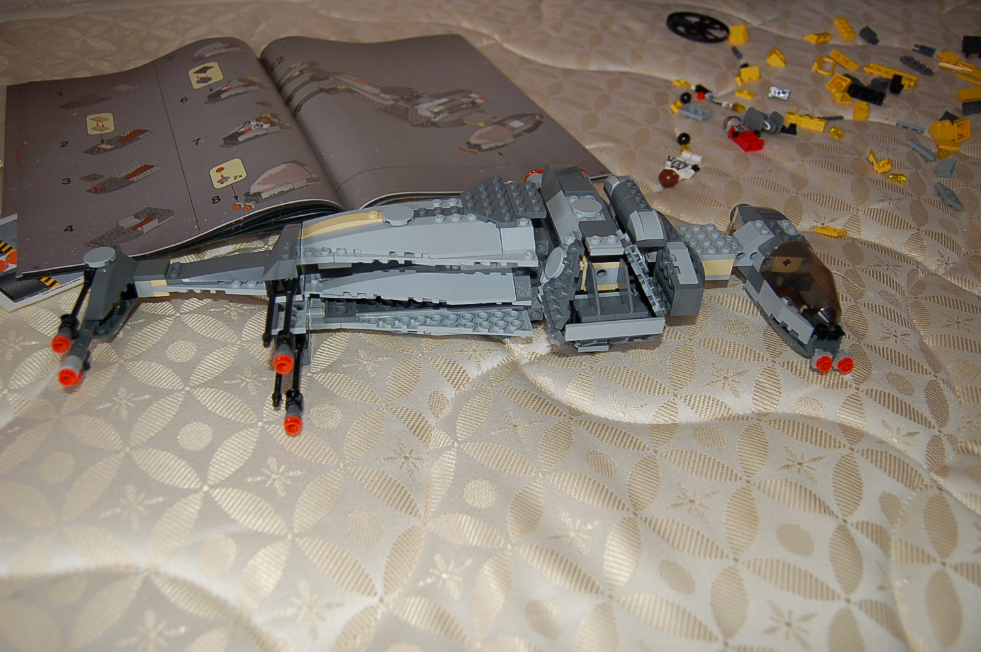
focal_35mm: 28
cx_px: 490
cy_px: 326
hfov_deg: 64.6
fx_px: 776
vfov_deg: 45.6
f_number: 3.5
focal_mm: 19
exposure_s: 1/60
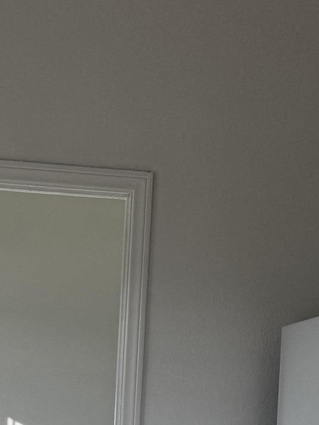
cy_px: 482
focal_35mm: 77
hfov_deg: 19.1
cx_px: 96
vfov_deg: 23.6
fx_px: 946
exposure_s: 1/2833
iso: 80
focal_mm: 6.76
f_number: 1.78
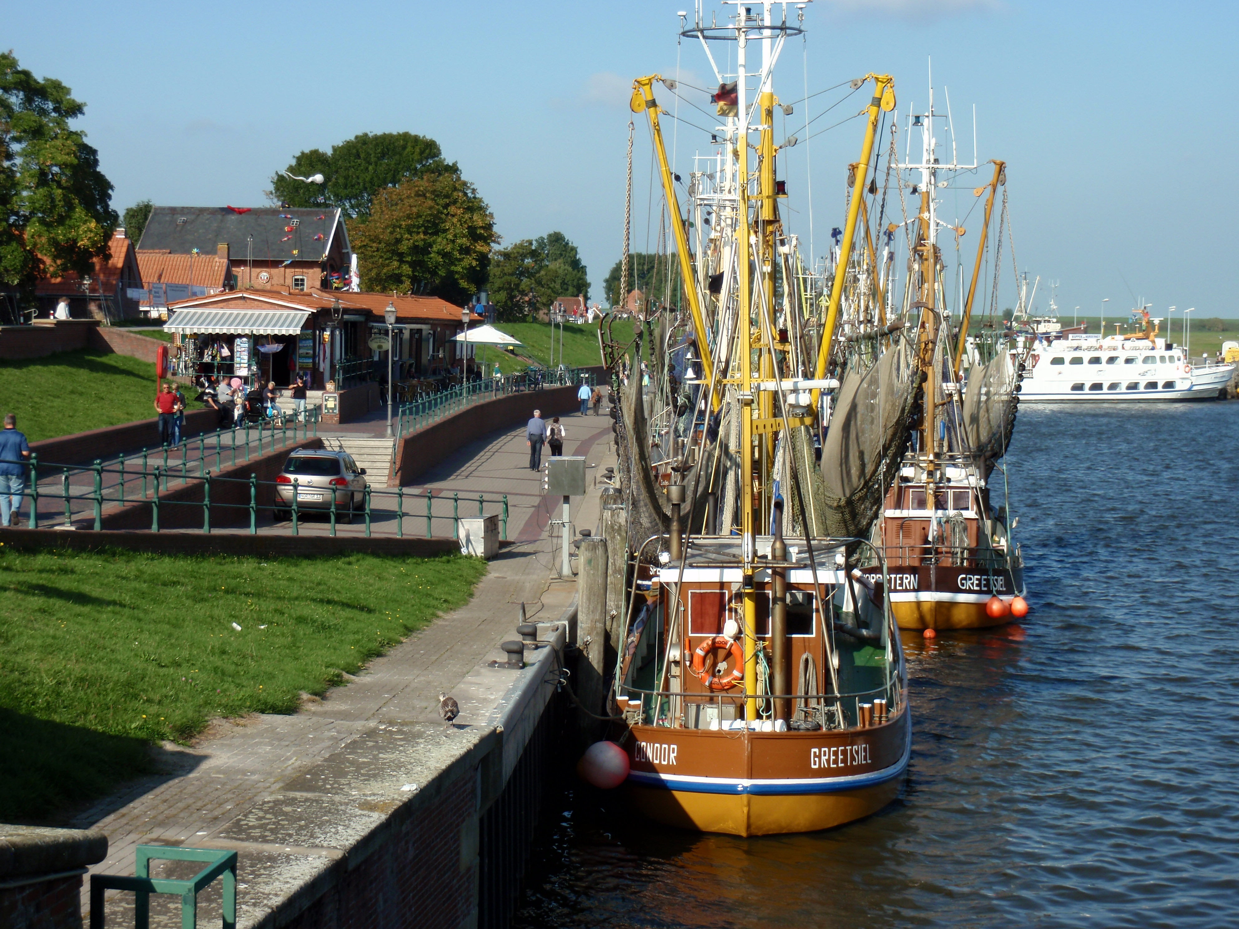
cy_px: 464
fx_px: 2505
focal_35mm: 70
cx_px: 620
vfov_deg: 21.0
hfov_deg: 27.8
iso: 64
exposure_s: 1/400
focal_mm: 12.5
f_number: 4.9
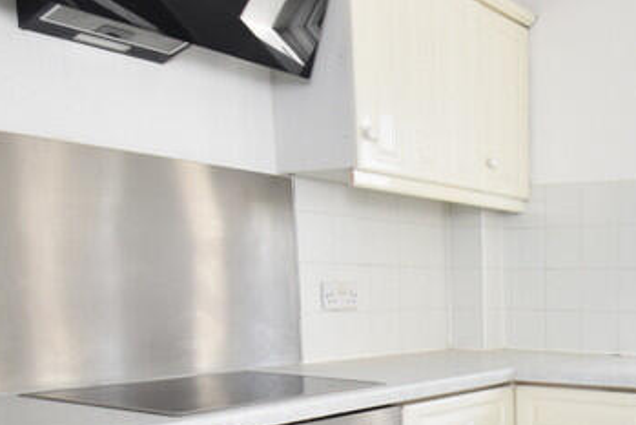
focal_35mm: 44
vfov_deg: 29.4
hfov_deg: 39.3
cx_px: 634
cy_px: 373
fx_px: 778
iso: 360
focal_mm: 10
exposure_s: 1/200
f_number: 5
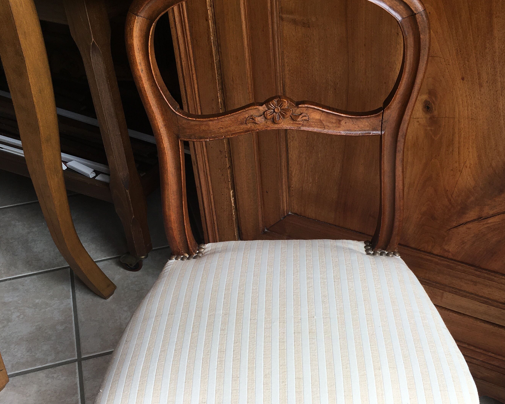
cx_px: 286
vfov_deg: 34.5
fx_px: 643
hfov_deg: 42.8
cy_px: 280
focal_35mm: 43
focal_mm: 4.15
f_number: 2.2
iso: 25
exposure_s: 1/113
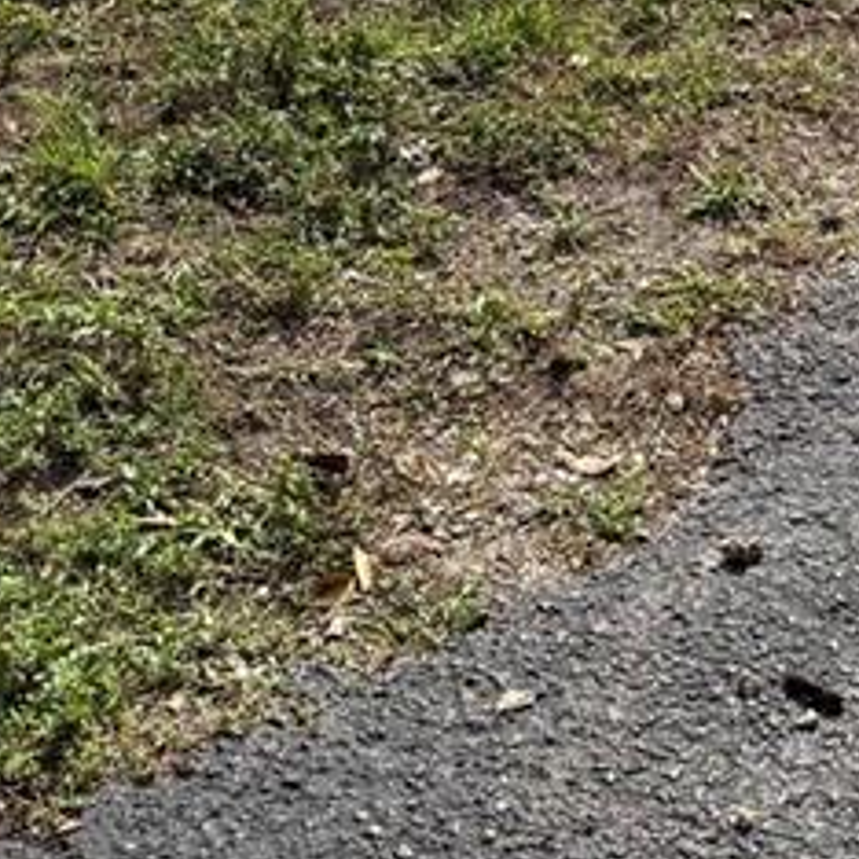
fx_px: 3060
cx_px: 536
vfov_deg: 14.8
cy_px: -455
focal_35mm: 109
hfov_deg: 16.0
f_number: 1.78
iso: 125
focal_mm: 6.76
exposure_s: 1/6711
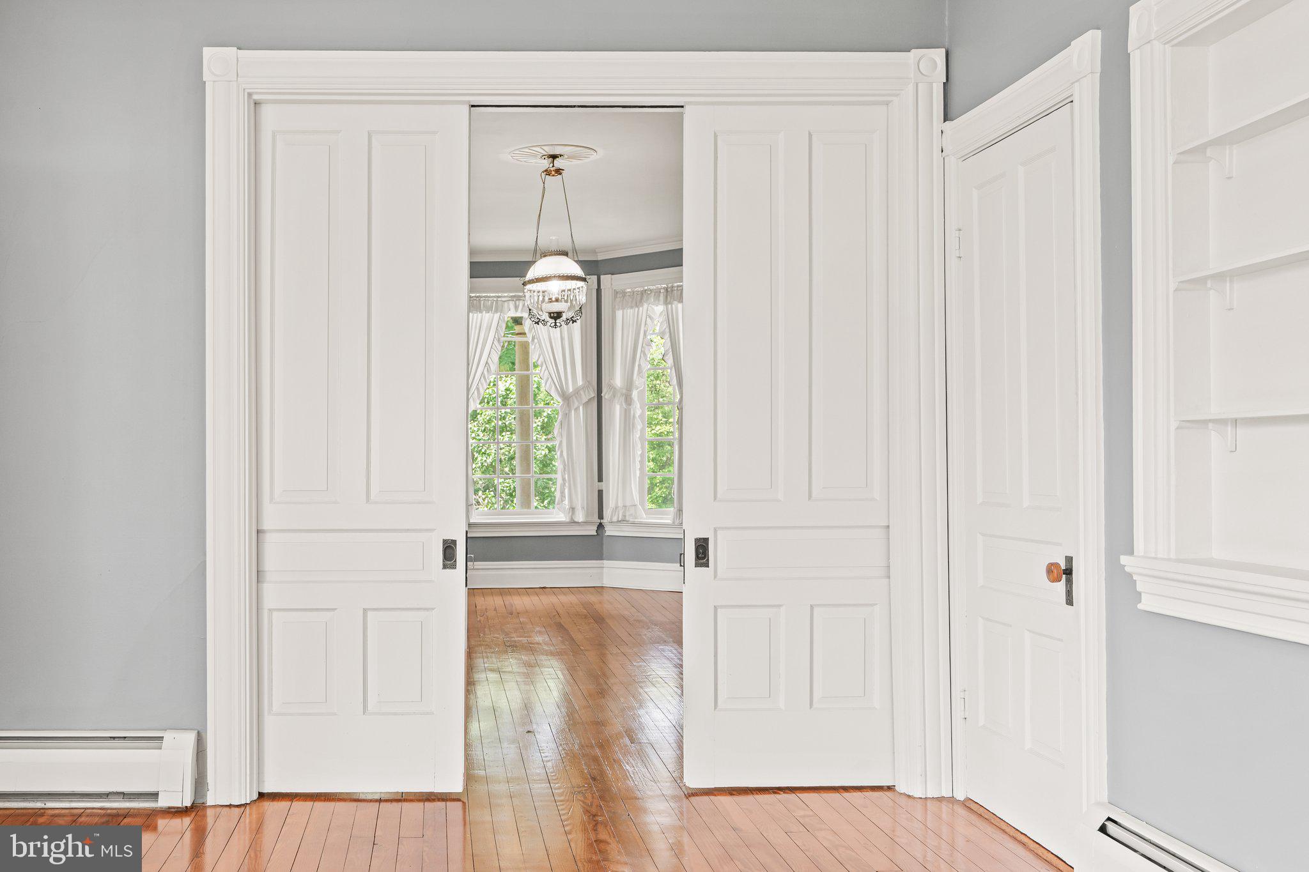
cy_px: 436
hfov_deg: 54.4
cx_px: 654
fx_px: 1272
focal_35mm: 35
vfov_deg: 37.8
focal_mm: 35
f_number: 8
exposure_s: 1/20
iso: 640
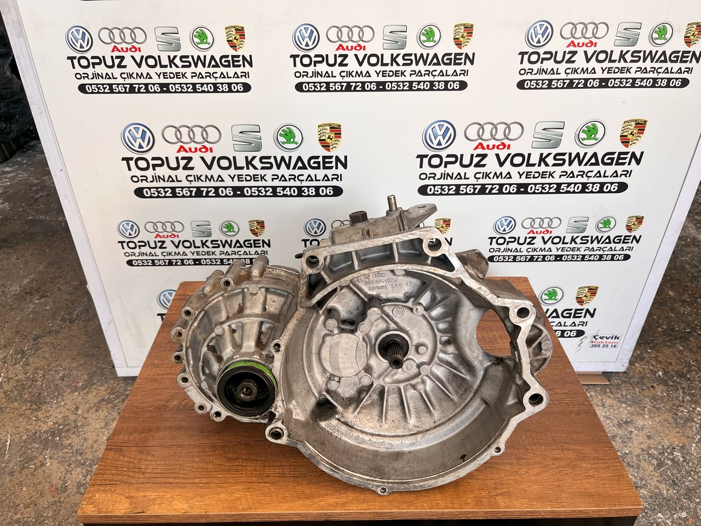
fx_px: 527
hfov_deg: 67.3
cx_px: 350
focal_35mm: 26
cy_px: 263
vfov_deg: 53.1
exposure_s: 1/122
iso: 64
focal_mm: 5.1
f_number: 1.6
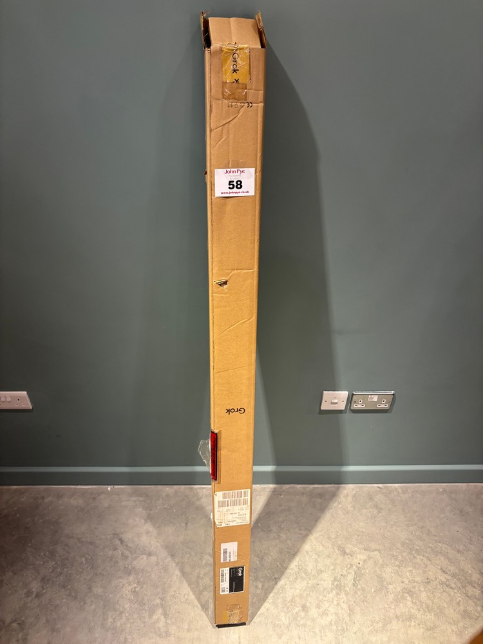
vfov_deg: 67.3
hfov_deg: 53.1
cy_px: 322
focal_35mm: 26
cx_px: 242
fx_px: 484
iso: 125
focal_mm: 5.96
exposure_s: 1/50
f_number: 1.6
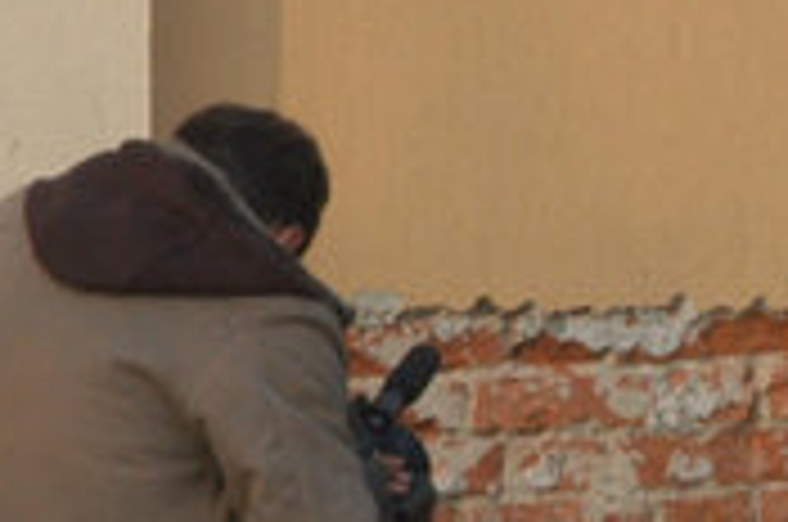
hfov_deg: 1.4
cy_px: 490
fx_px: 32511
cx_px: 1227
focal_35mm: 1488
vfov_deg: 0.9
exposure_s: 1/640
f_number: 6.3
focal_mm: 160
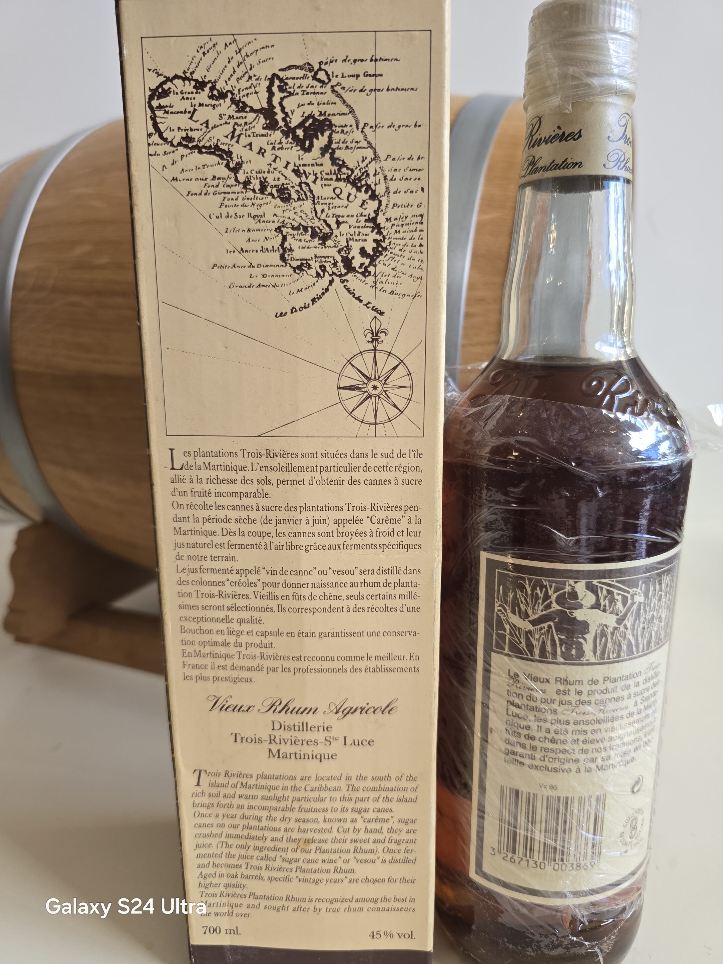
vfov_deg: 73.9
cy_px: 482
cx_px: 362
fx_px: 641
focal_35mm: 23
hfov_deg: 58.9
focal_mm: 6.3
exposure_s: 1/100
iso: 100
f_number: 1.7
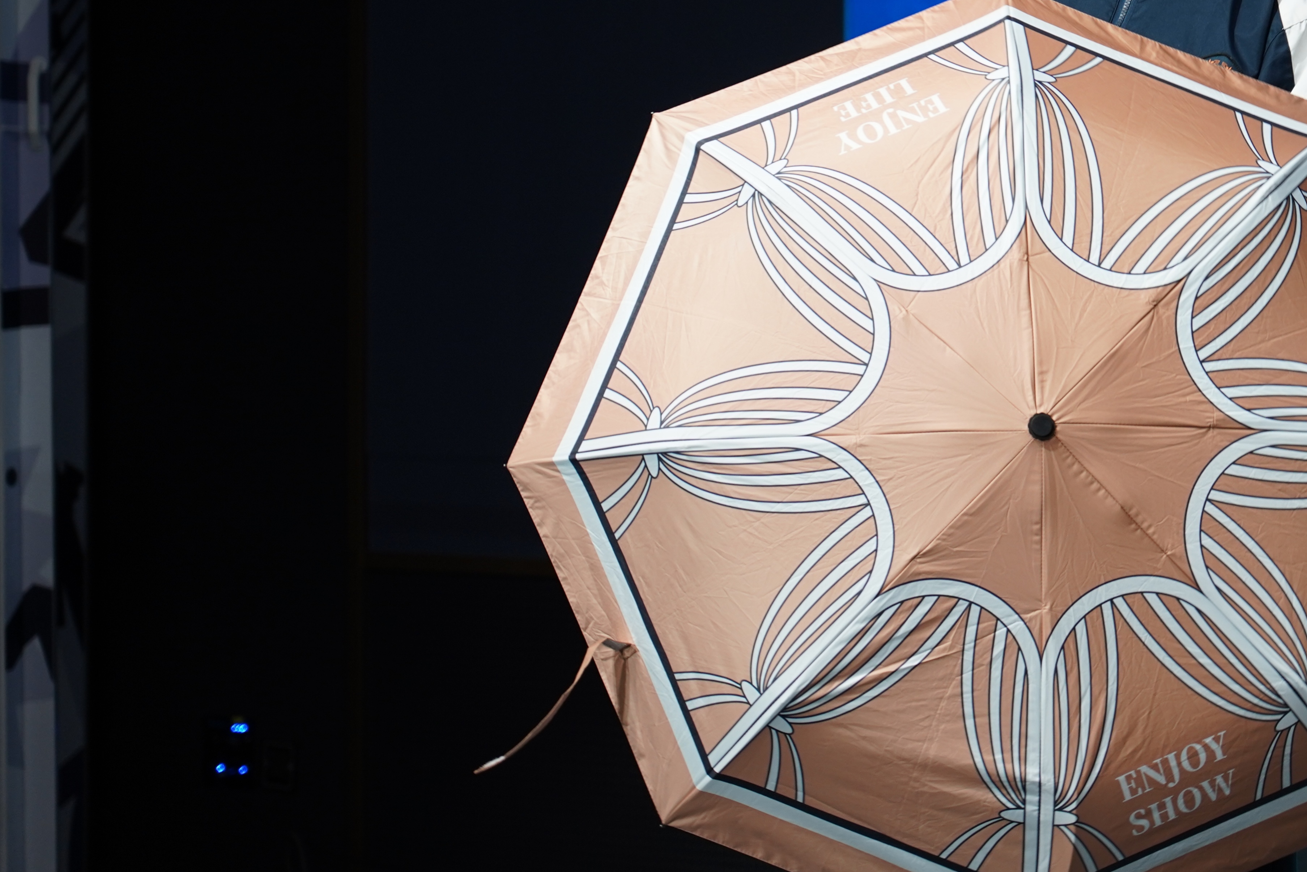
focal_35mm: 166
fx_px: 6027
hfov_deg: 12.3
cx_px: 1044
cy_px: 210
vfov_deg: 8.3
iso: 640
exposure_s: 1/200
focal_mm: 100
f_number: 4
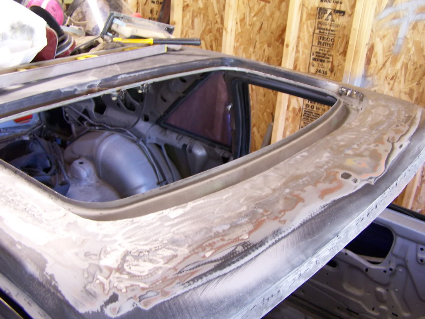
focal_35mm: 38
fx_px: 467
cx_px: 212
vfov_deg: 37.7
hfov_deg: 49.0
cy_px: 160
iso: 140
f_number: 2.8
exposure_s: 1/8
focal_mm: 6.3
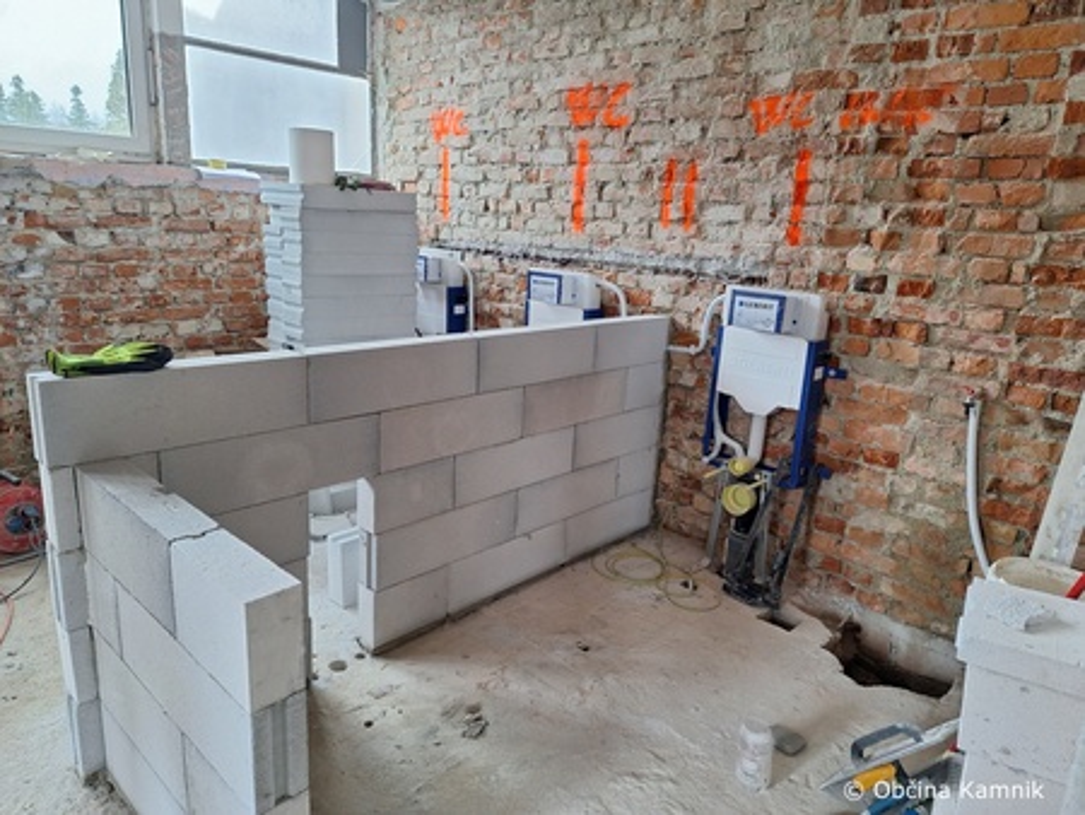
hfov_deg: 73.9
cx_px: 542
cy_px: 408
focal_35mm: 23
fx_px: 721
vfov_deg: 58.9
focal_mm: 5.54
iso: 160
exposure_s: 1/50
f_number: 1.8
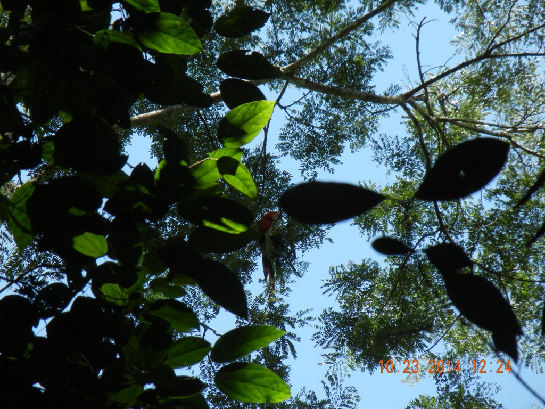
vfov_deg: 5.0
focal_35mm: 300
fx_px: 4723
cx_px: 272
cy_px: 204
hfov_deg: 6.6
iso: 160
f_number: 5.6
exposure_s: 1/155
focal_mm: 54
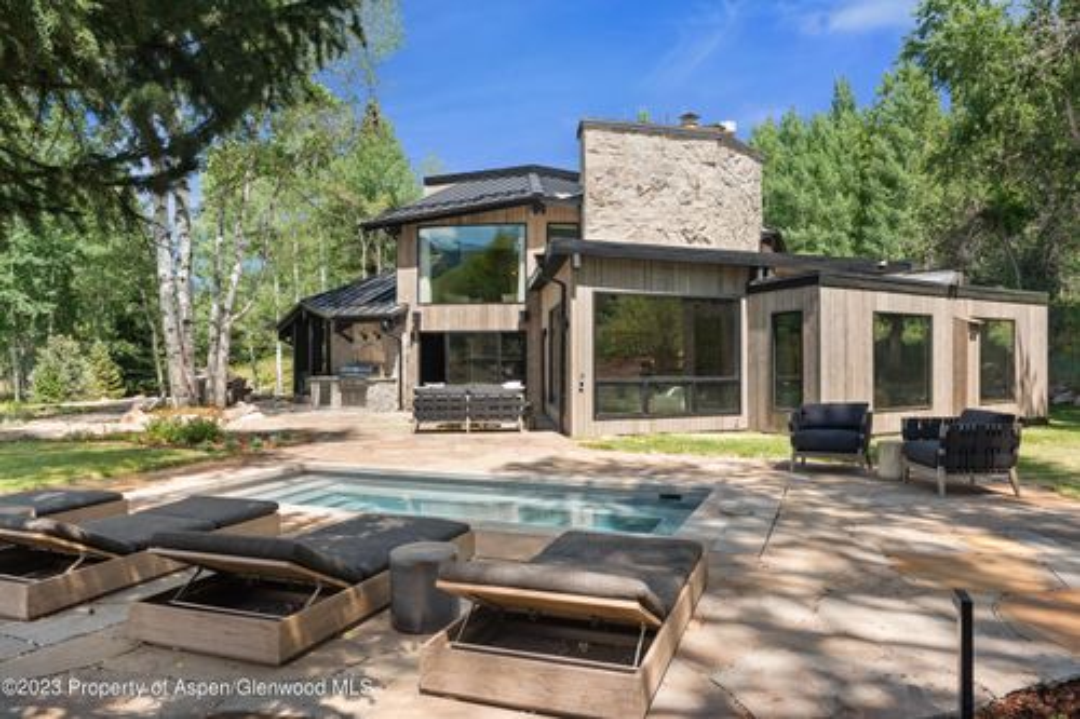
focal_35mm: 24
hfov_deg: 73.8
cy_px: 360
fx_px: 720
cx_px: 540
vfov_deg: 53.1
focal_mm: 24
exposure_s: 1/160
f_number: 7.1
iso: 400
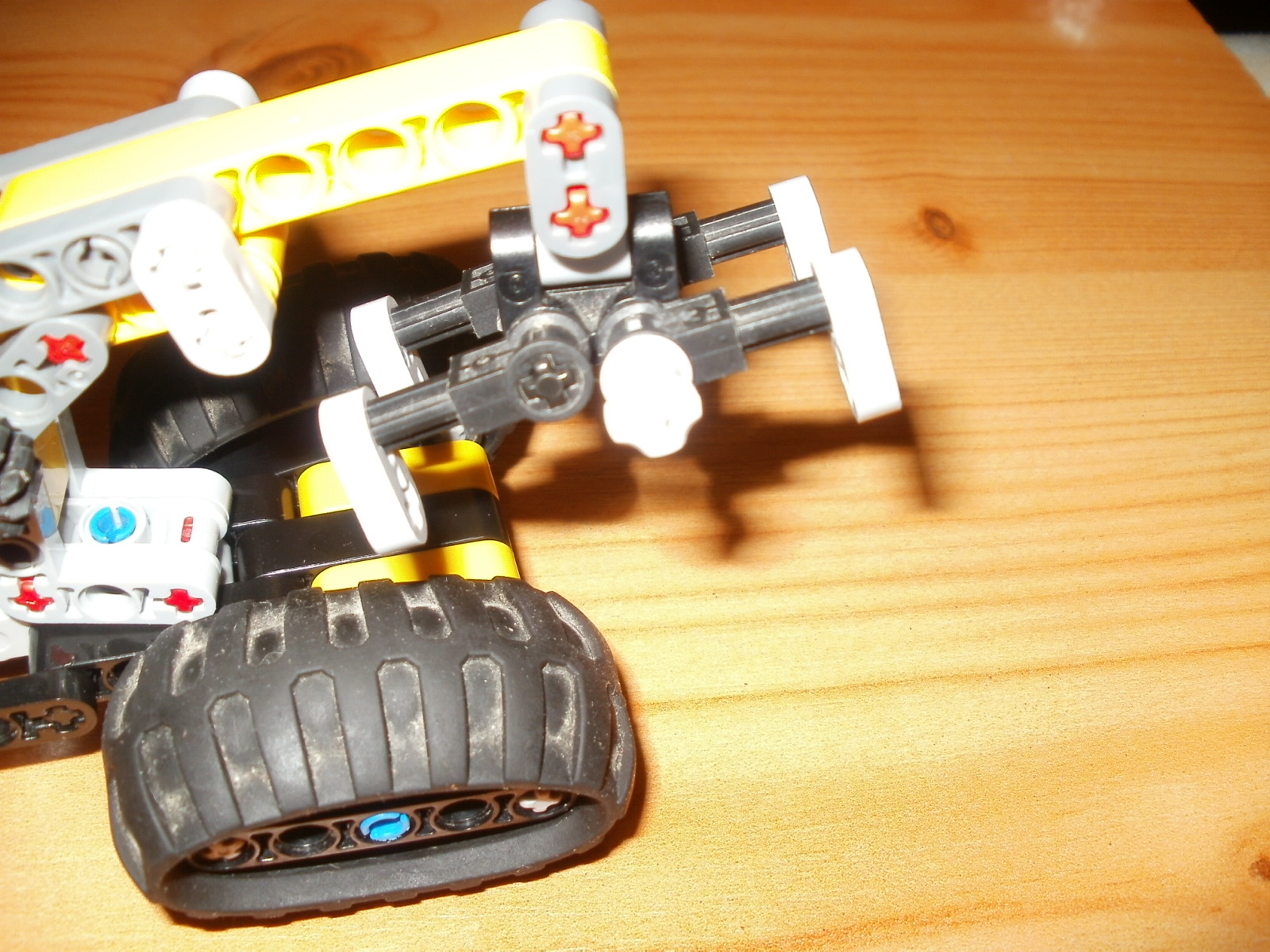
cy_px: 476
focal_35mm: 36
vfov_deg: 39.7
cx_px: 635
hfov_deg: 51.4
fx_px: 1321
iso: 100
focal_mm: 6.3
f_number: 3.5
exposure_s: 1/30
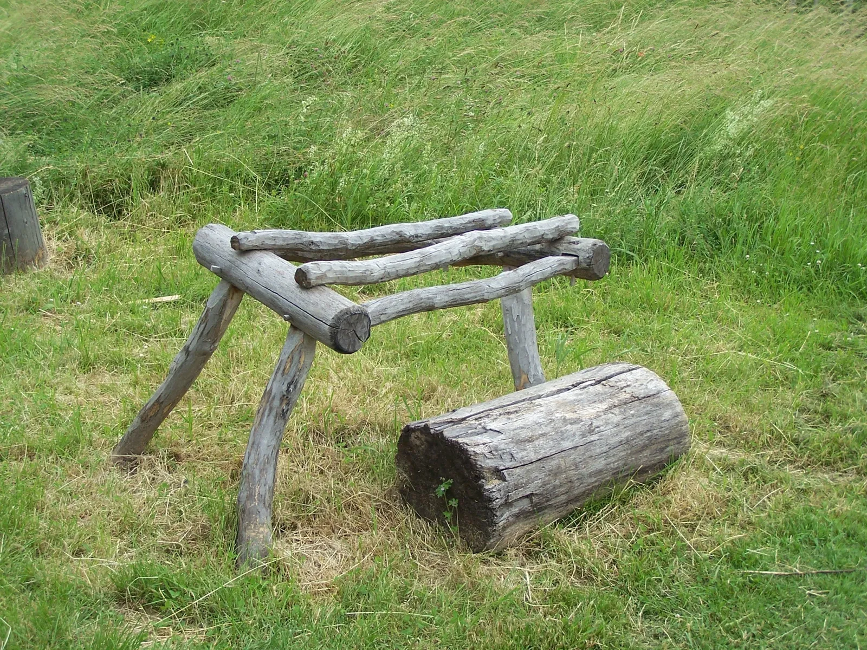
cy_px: 325
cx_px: 434
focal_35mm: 59
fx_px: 1478
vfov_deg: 24.8
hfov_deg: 32.7
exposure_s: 1/250
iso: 80
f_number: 3.1
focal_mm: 9.8
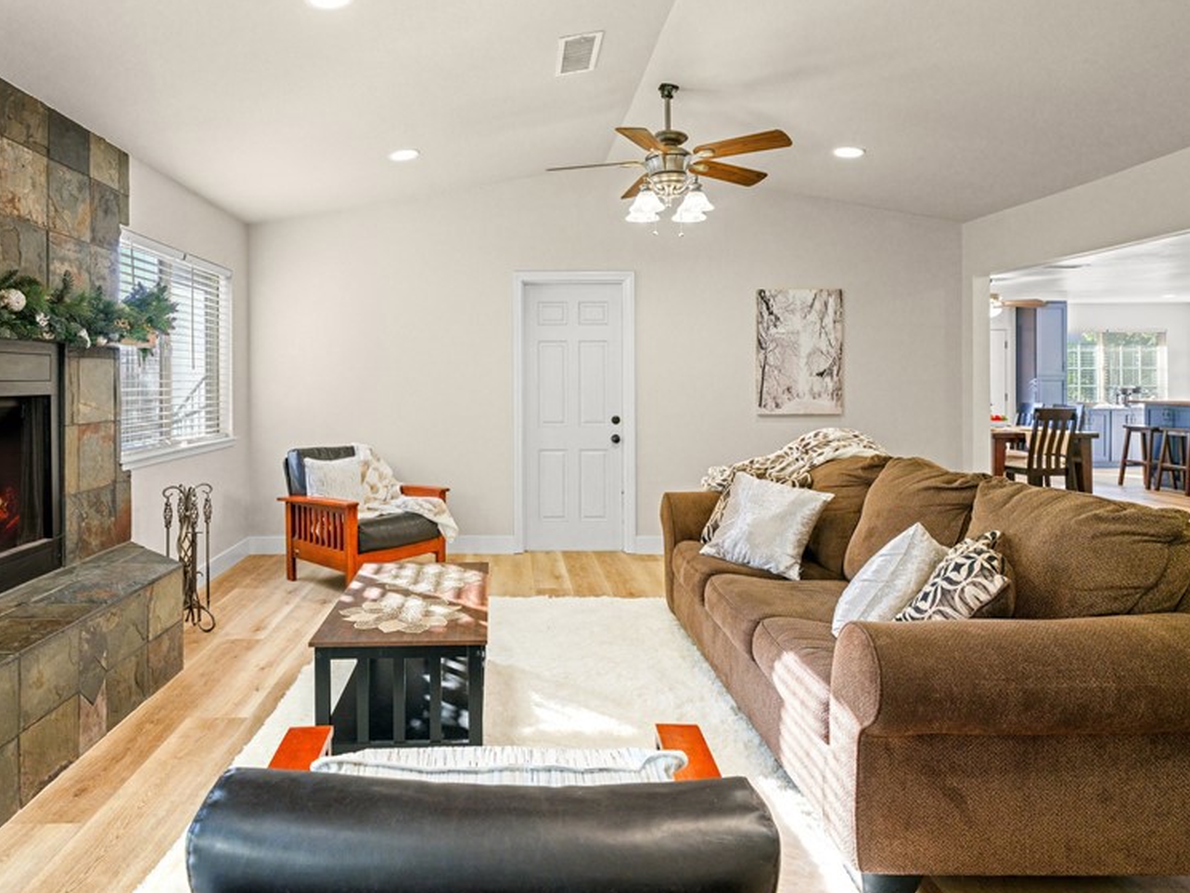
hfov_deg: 75.9
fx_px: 756
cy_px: 377
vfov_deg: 60.8
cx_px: 505
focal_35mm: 22
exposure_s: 1/20
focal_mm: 20
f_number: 7.1
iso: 2000
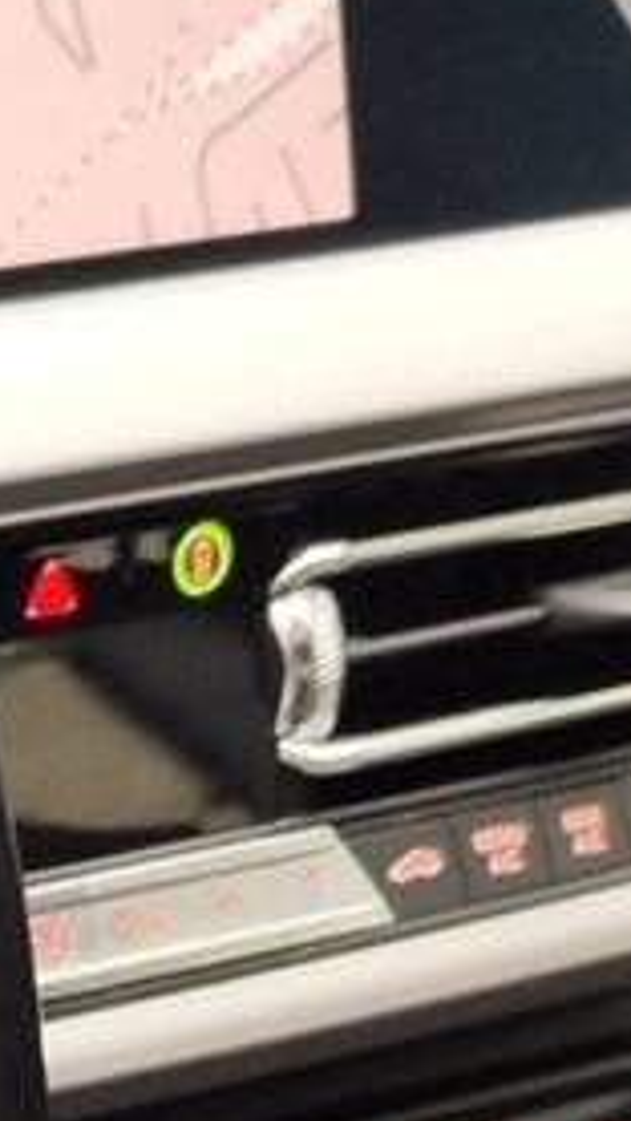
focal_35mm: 163
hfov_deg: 7.0
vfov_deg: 12.4
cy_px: 1769
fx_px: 4844
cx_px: -906
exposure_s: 1/25
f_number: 1.69
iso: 545
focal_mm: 7.01
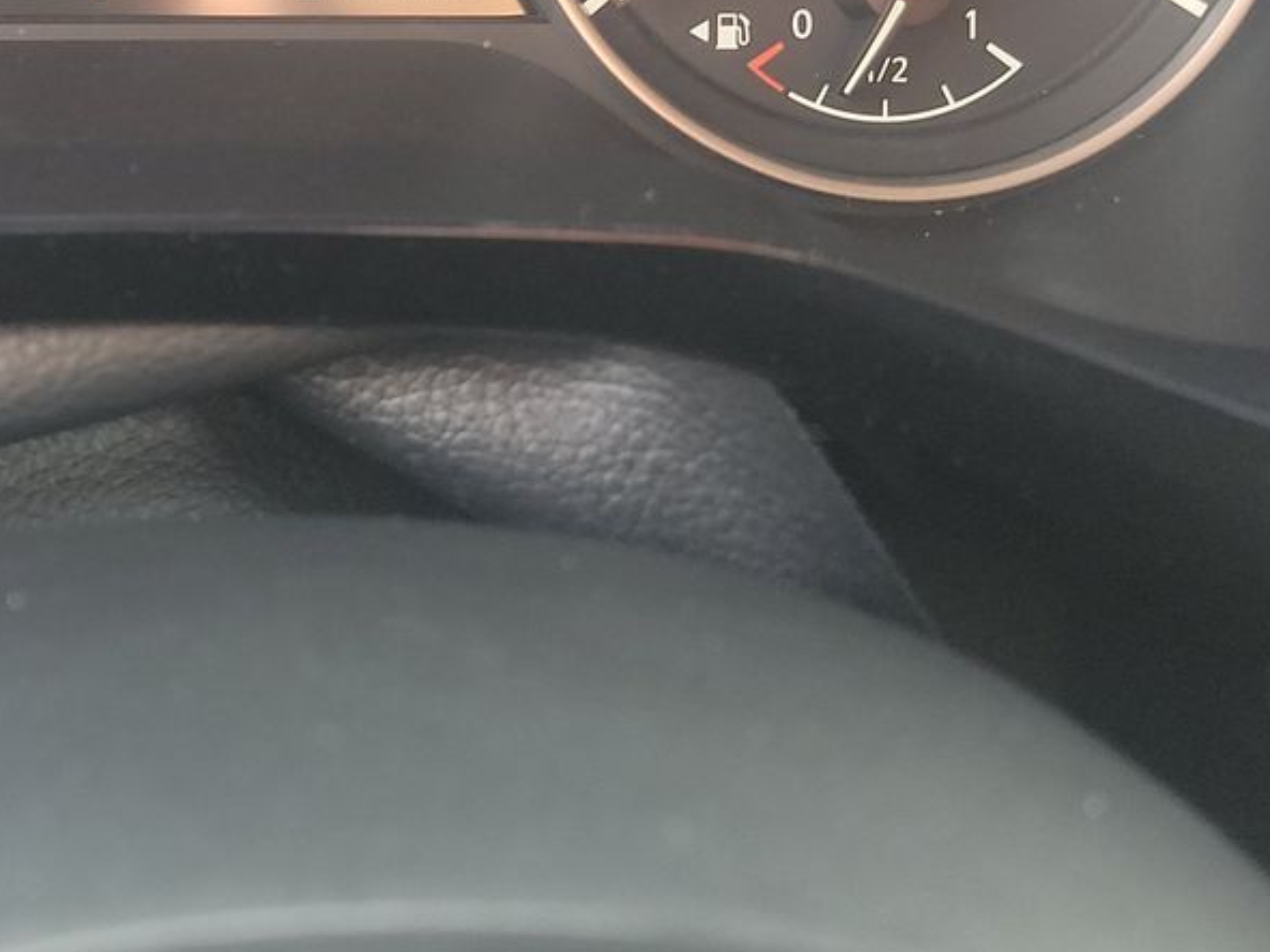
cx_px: 105
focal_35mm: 65
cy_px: -187
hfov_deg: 28.6
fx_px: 2384
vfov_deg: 21.0
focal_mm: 6.7
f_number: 1.8
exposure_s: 1/59
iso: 228
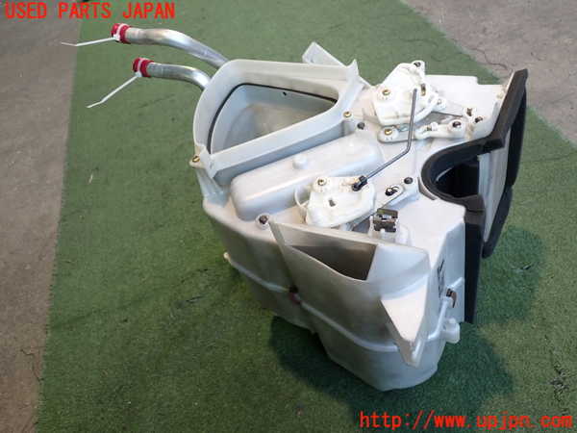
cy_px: 216
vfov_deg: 46.8
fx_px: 500
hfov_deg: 60.0
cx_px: 288
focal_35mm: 30
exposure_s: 1/50
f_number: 2.3
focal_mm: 5.4
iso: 200
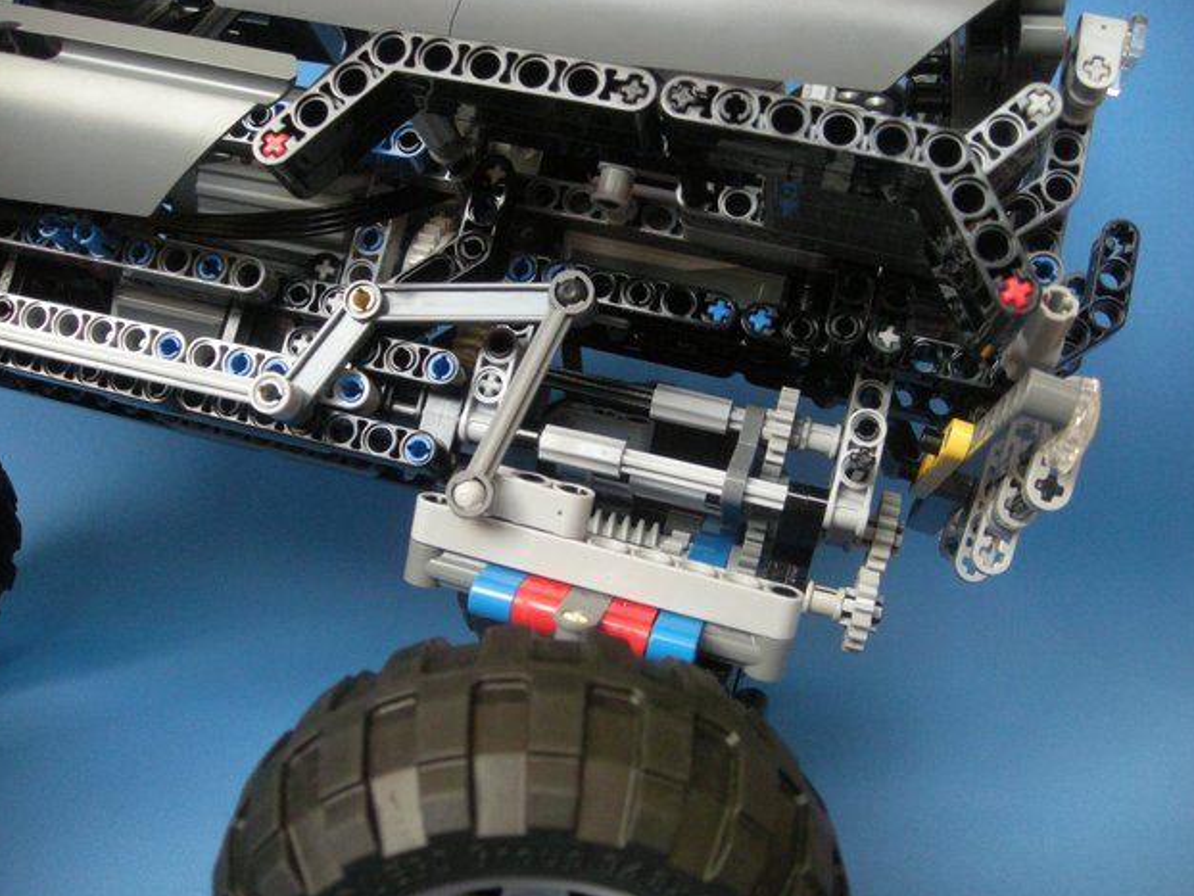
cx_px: 597
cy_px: 453
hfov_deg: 51.3
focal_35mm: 36
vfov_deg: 39.7
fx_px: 1242
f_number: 2.8
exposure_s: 1/60
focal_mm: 5.7
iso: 302
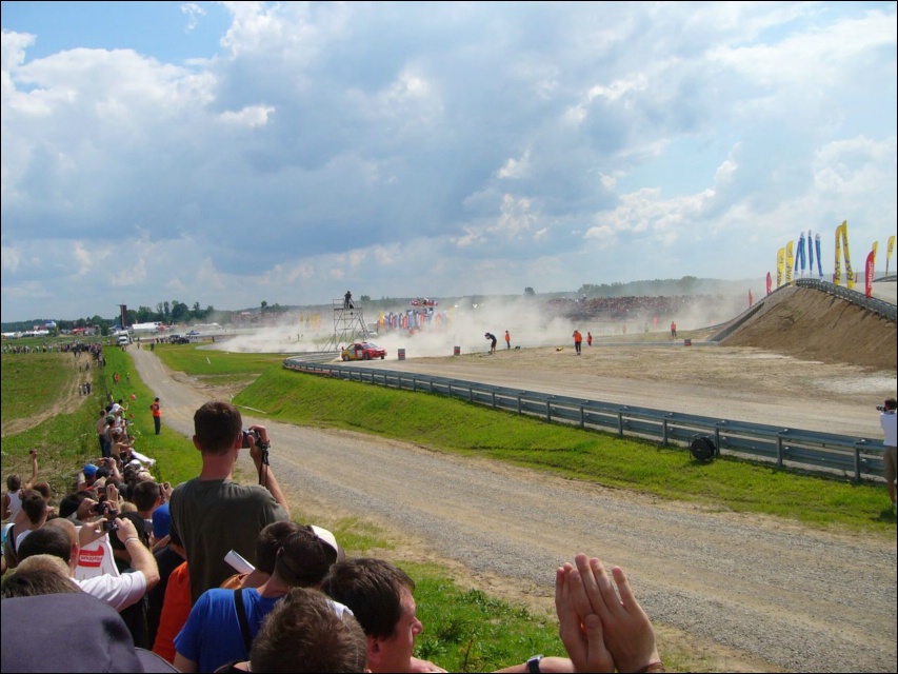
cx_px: 449
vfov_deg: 40.7
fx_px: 908
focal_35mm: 35
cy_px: 337
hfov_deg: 52.6
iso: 100
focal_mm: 5.8
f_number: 5.6
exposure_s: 1/640
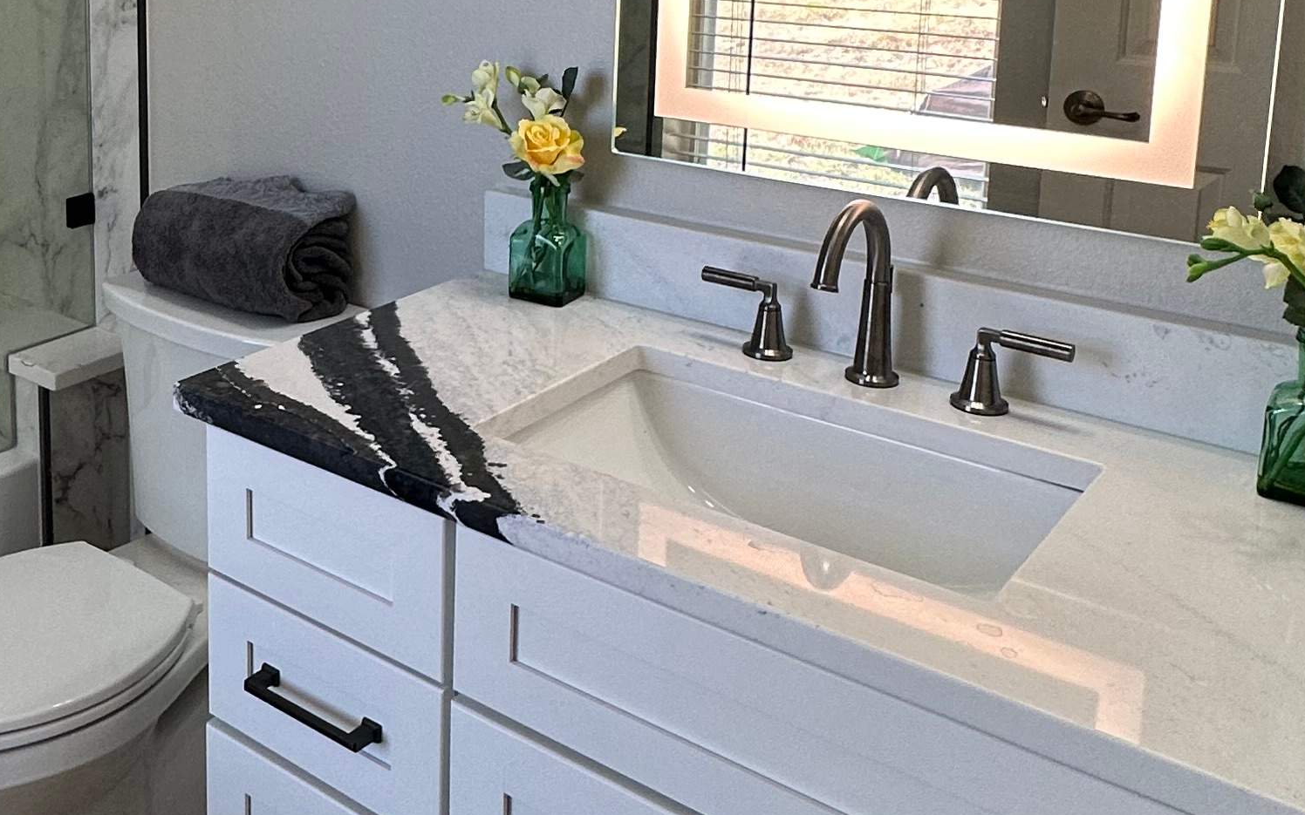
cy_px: 59
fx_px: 1423
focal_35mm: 40
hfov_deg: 46.1
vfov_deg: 30.4
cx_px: 221
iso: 125
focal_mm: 2.22
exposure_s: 1/120
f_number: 2.2
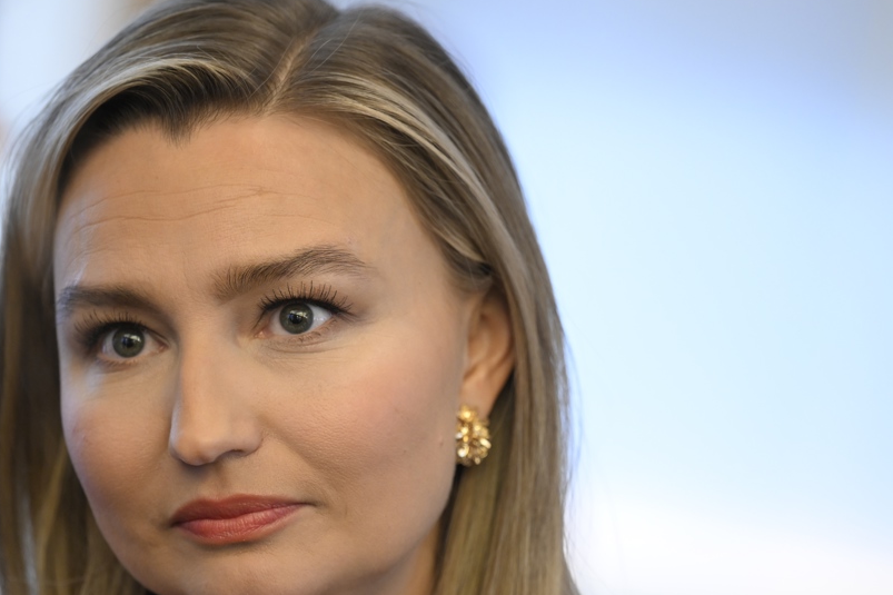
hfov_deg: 8.1
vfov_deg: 5.4
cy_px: 416
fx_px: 6299
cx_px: 366
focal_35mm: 254
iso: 1250
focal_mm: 150
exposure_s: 1/100
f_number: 2.8
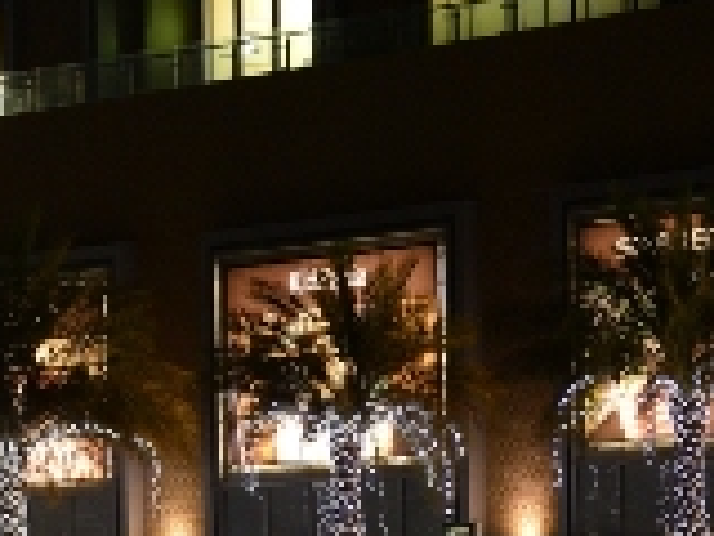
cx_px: -424
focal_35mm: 271
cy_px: 567
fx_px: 5590
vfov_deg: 5.5
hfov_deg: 7.2
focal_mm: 70
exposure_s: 1/50
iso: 2000
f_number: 2.8
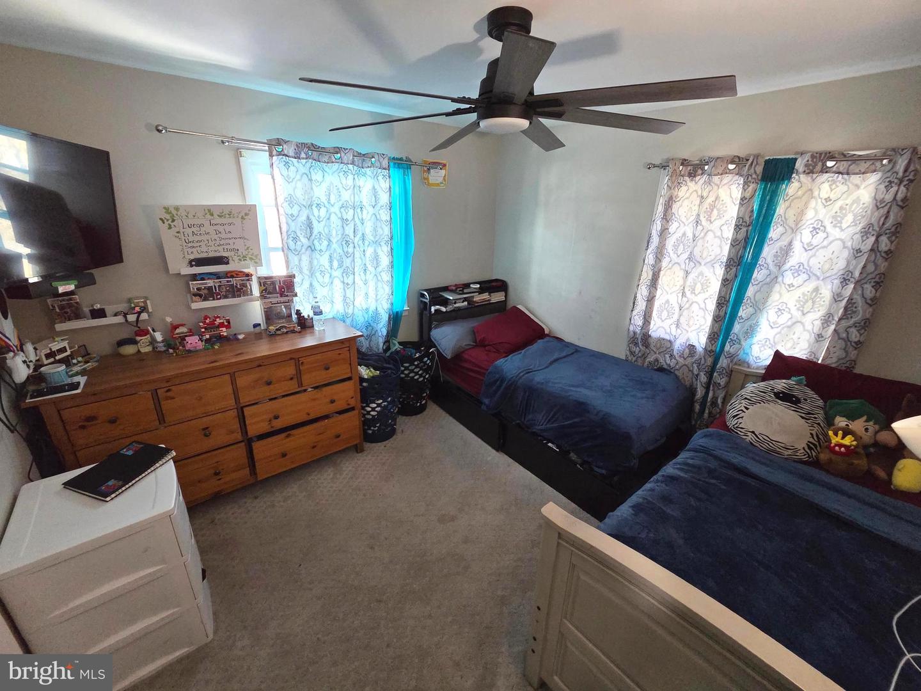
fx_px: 346
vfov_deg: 89.9
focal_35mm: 13
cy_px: 346
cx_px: 460
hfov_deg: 106.2
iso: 800
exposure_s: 1/70
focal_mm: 2.2
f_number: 2.2
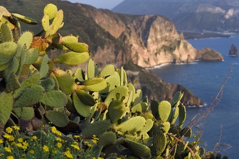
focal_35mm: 86
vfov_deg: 15.9
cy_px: 80
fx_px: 571
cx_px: 120
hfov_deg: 23.6
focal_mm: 86
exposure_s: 1/320
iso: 400
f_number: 5
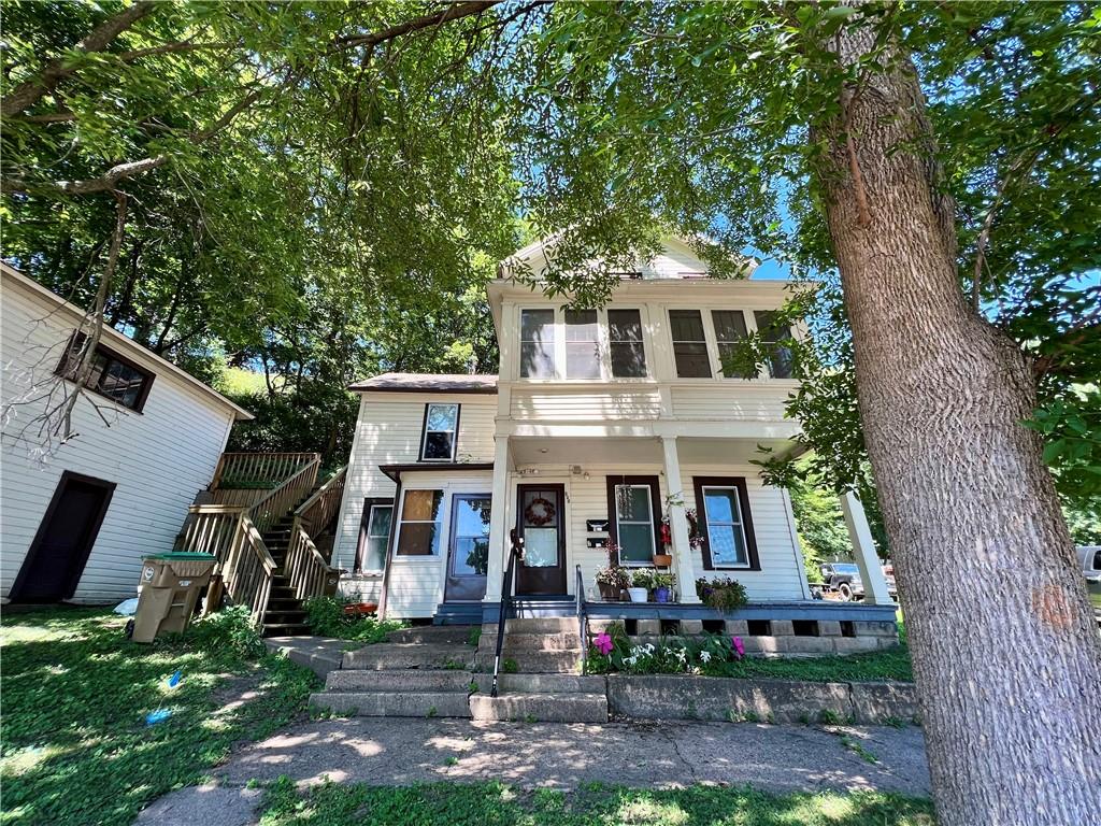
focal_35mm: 13
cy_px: 413
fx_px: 413
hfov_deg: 106.2
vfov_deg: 89.9
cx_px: 550
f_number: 1.8
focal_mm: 1.57
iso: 32
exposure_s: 1/186
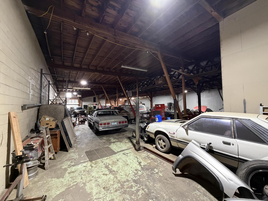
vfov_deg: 85.7
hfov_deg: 102.1
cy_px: 100
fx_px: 108
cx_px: 134
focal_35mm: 14
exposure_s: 1/60
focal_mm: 2.22
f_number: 2.2
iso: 500
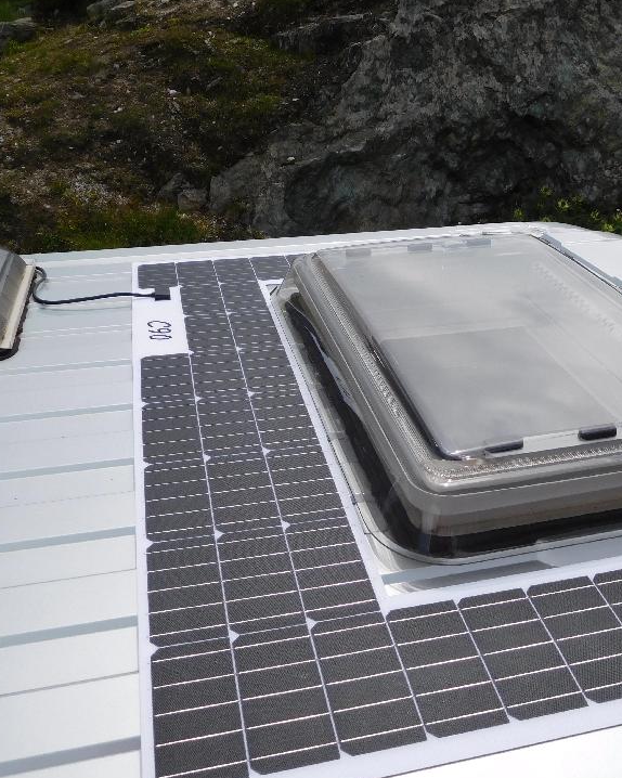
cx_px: 360
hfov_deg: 43.2
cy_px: 386
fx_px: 783
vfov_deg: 52.9
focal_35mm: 34
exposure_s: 1/400
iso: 125
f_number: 6.8
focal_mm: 4.5
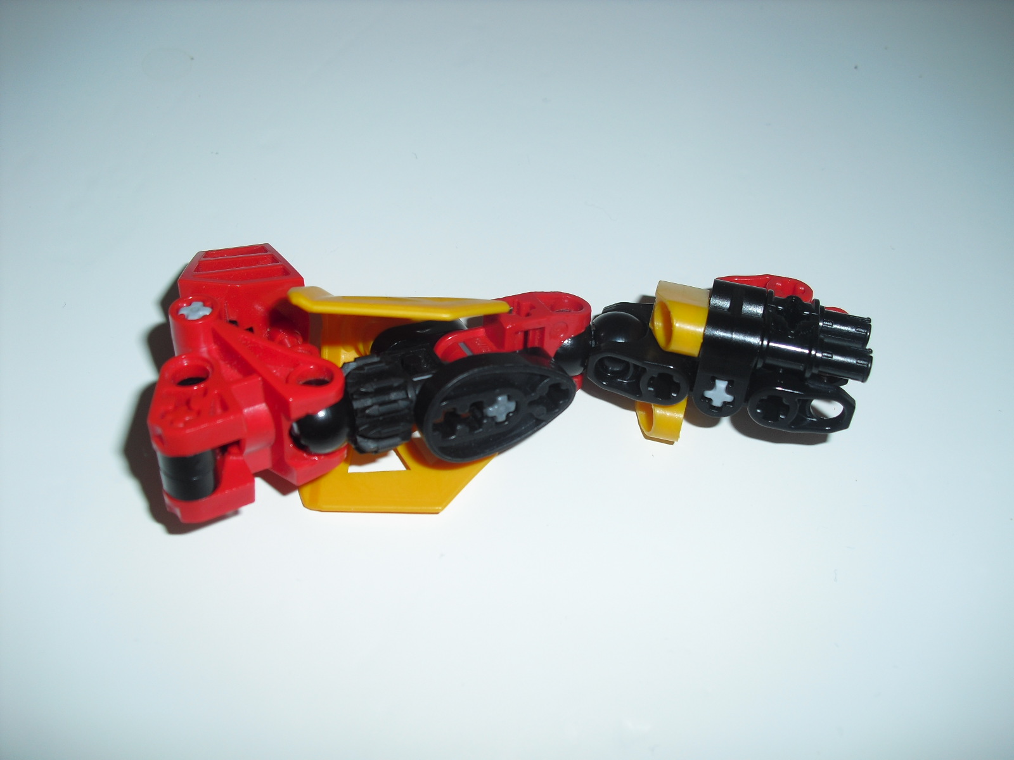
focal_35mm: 36
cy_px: 380
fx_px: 1055
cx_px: 507
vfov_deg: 39.7
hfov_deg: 51.4
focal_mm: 6.3
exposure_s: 1/60
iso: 64
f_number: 3.1
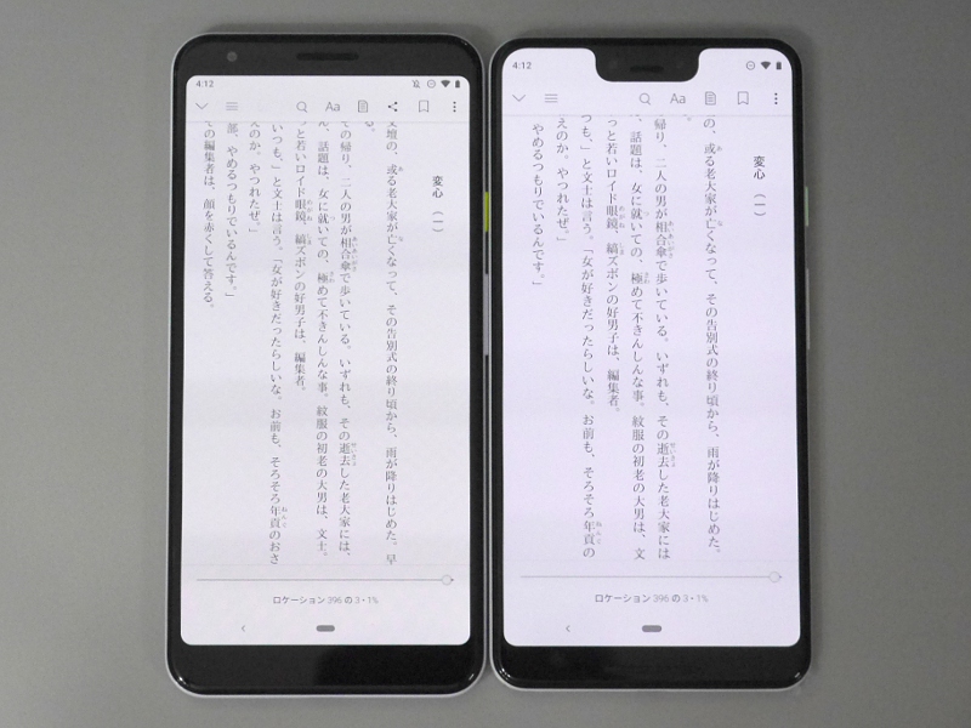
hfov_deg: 23.3
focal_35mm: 84
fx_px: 2356
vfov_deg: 17.6
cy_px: 364
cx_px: 486
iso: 1600
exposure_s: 1/80
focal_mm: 42
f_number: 5.6
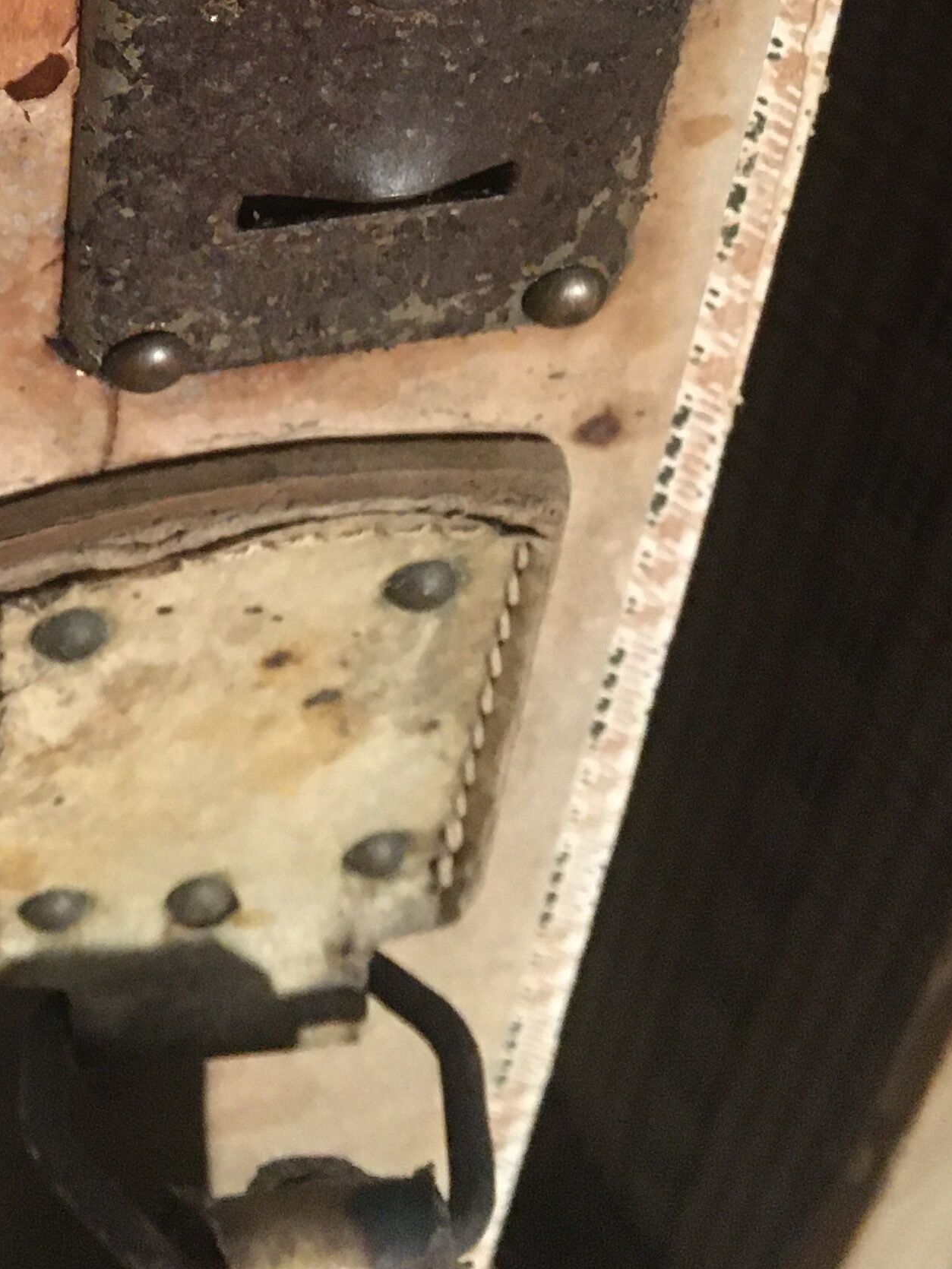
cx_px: -104
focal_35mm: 70
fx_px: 2566
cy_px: -214
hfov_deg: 20.0
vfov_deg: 25.3
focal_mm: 4.15
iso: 200
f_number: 2.2
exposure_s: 1/25
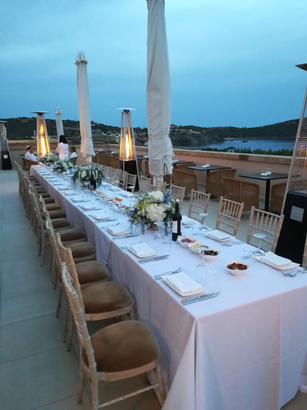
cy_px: 205
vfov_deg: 67.3
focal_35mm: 26
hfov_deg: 53.1
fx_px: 307
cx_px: 154
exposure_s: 1/33.3
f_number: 2.2
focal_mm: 3.83
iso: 400
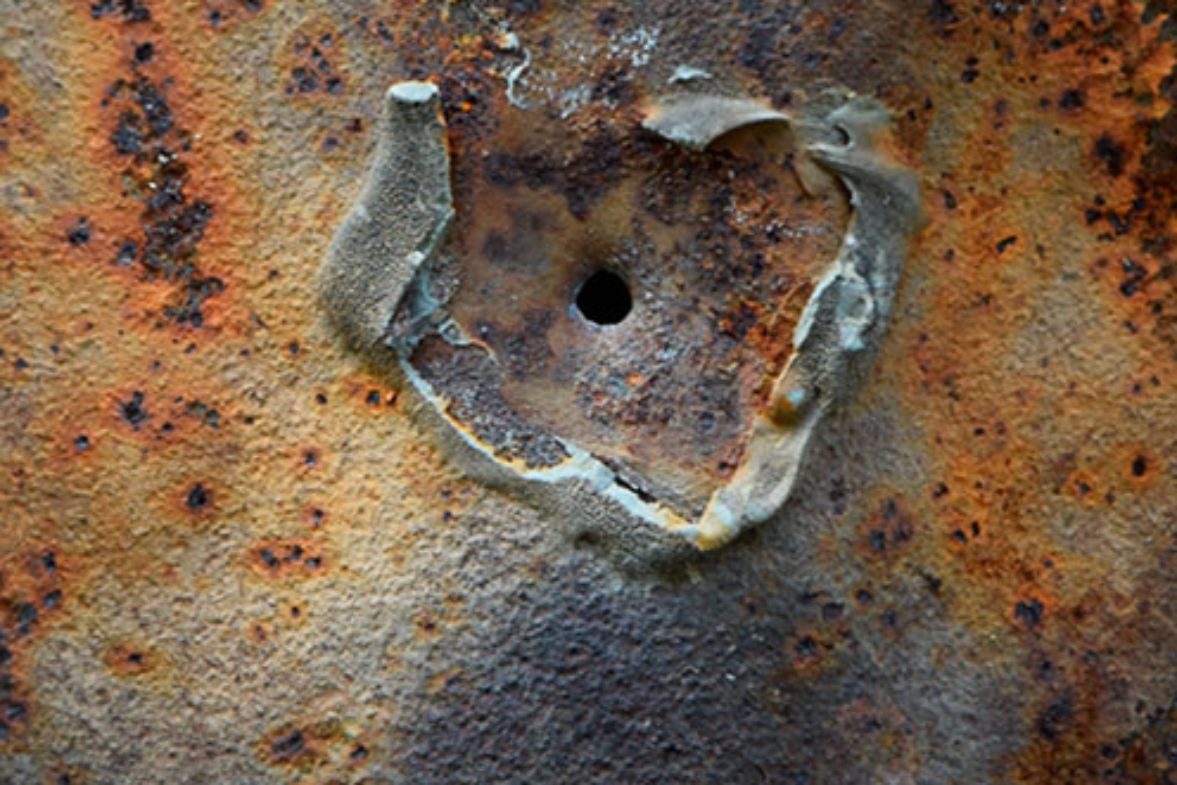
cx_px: 470
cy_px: 228
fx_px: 12466
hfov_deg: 5.4
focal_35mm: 381
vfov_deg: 3.6
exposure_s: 1/60
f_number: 5.6
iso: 400
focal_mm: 105
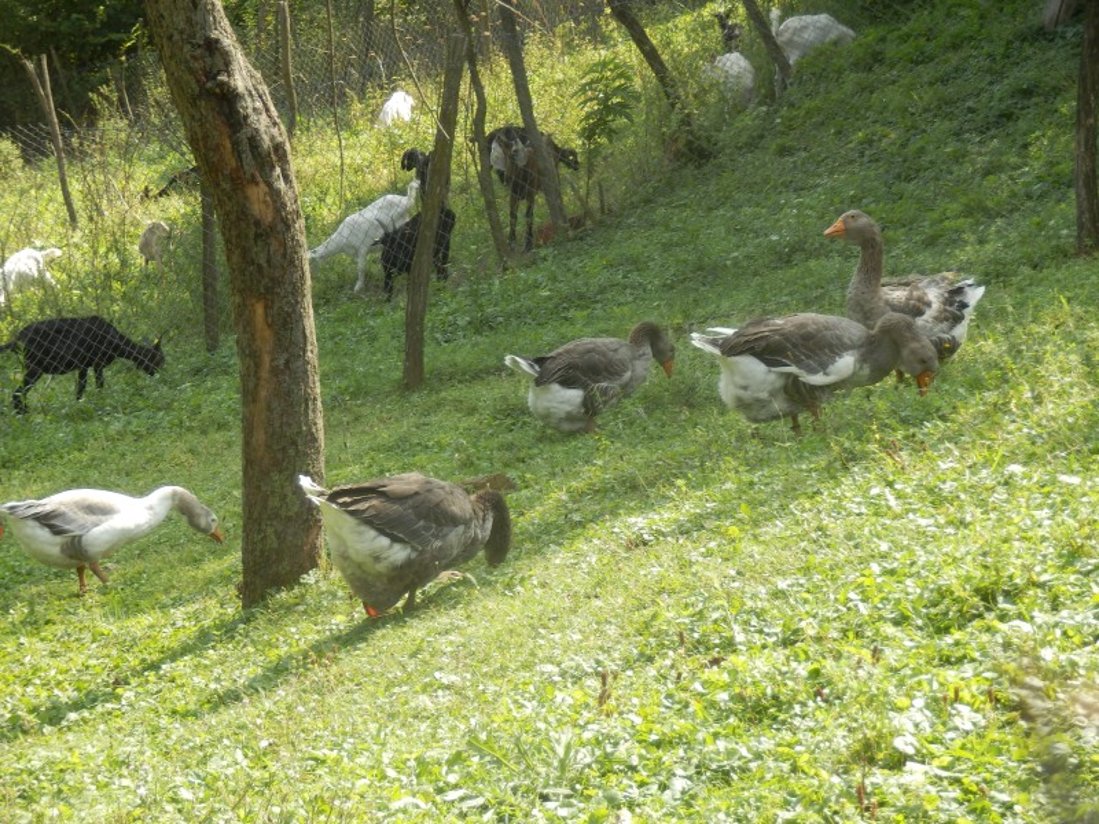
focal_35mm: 124
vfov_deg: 12.0
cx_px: 550
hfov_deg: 15.9
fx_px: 3937
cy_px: 412
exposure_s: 1/125
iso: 100
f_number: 5.7
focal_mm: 21.9
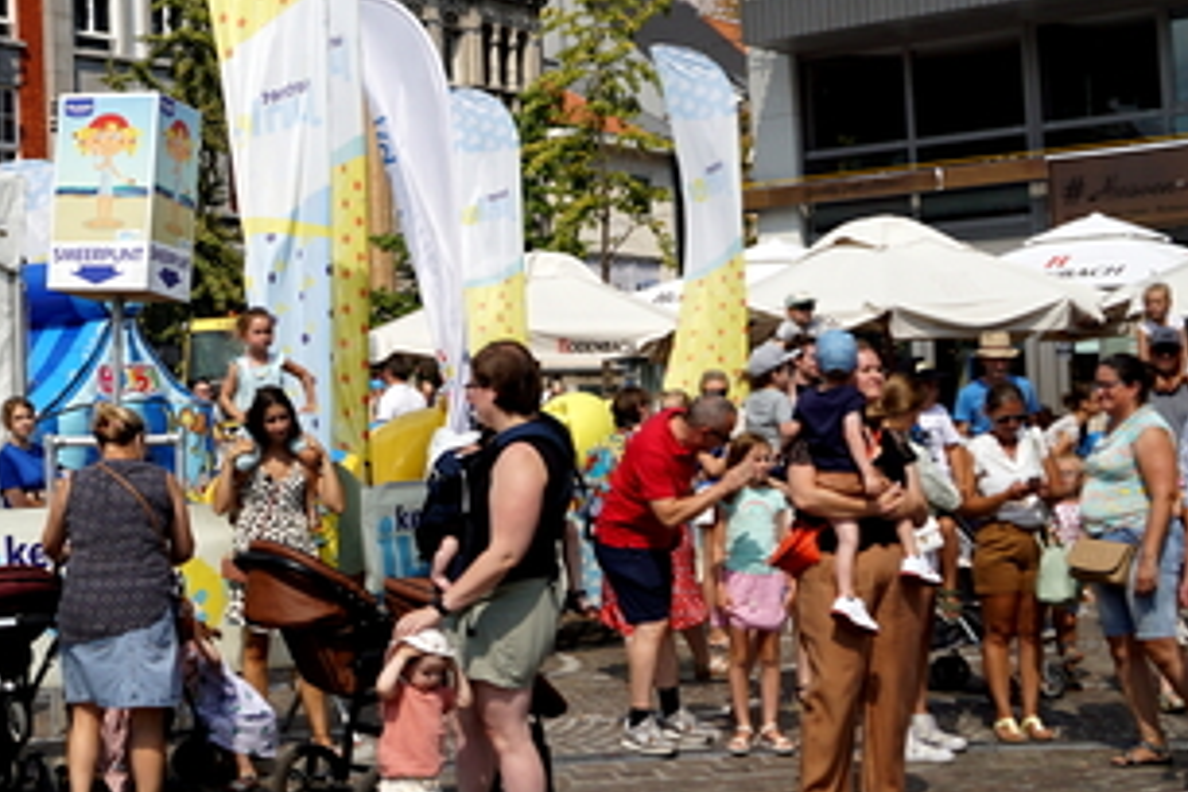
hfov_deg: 35.7
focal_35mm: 53
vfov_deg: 25.4
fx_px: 1749
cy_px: 256
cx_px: 167
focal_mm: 18
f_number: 4
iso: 160
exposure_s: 1/2000
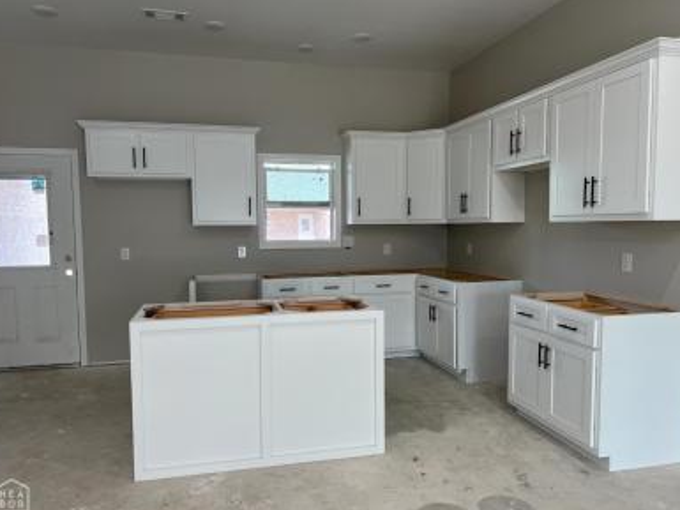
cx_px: 341
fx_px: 531
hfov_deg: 65.3
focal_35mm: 27
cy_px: 258
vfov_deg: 51.4
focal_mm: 5.7
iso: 64
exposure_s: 1/120
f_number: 1.5
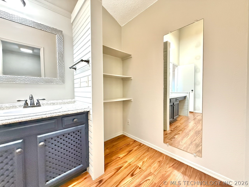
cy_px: 94
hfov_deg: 102.1
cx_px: 124
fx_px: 101
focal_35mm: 14
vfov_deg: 85.7
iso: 1250
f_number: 2.2
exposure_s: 1/60
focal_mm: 2.22
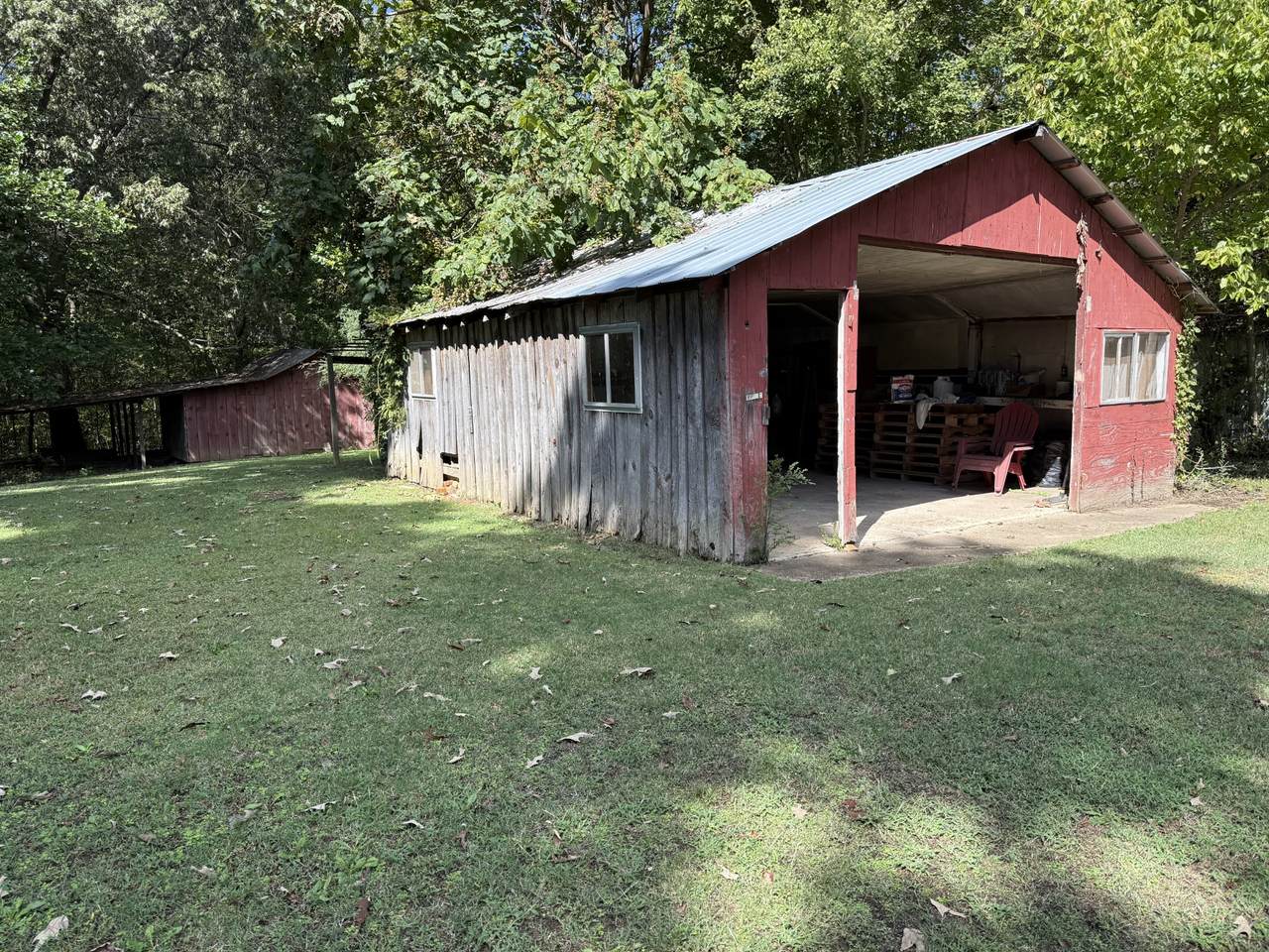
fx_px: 880
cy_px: 476
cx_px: 634
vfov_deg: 56.8
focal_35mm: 24
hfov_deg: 71.6
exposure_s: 1/1437
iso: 100
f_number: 1.78
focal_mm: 6.76
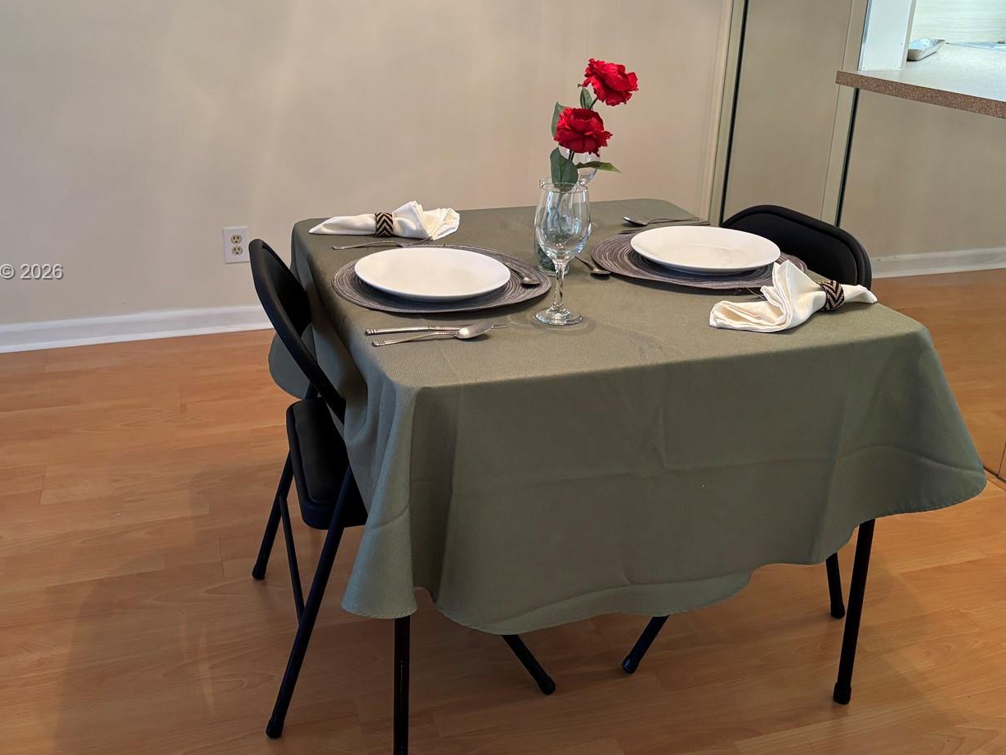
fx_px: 988
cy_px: 273
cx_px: 464
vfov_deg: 41.4
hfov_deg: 53.9
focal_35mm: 34
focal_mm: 5.96
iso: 200
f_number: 1.6
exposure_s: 1/60
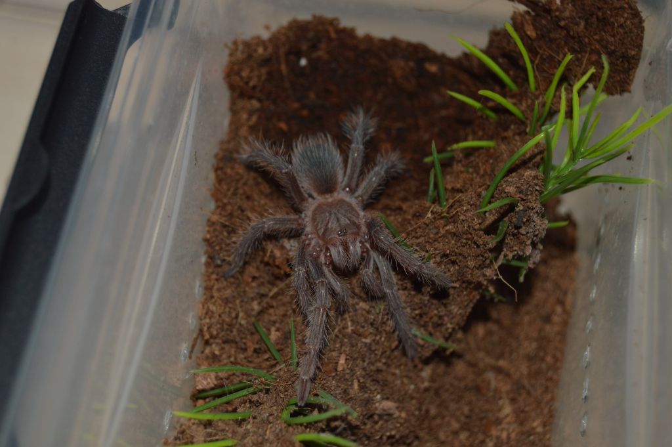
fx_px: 1539
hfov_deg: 24.6
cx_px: 336
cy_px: 224
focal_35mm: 82
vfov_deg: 16.5
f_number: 6.3
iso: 400
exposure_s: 1/60
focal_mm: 55
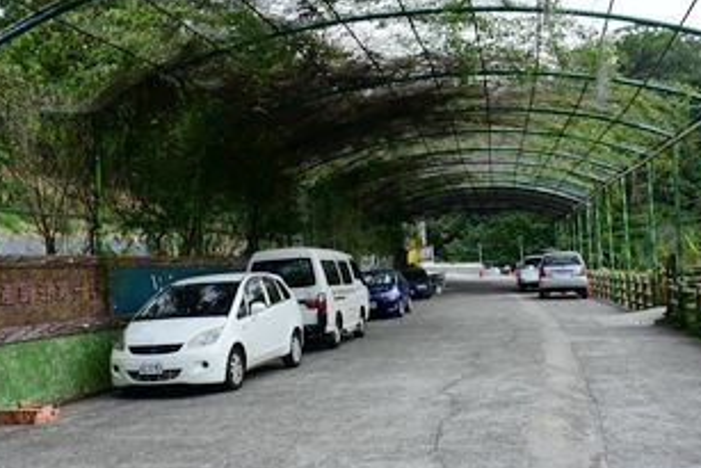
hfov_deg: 44.4
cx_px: 320
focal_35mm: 44
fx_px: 857
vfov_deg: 30.4
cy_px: 176
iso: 100
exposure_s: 1/400
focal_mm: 18
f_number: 5.6
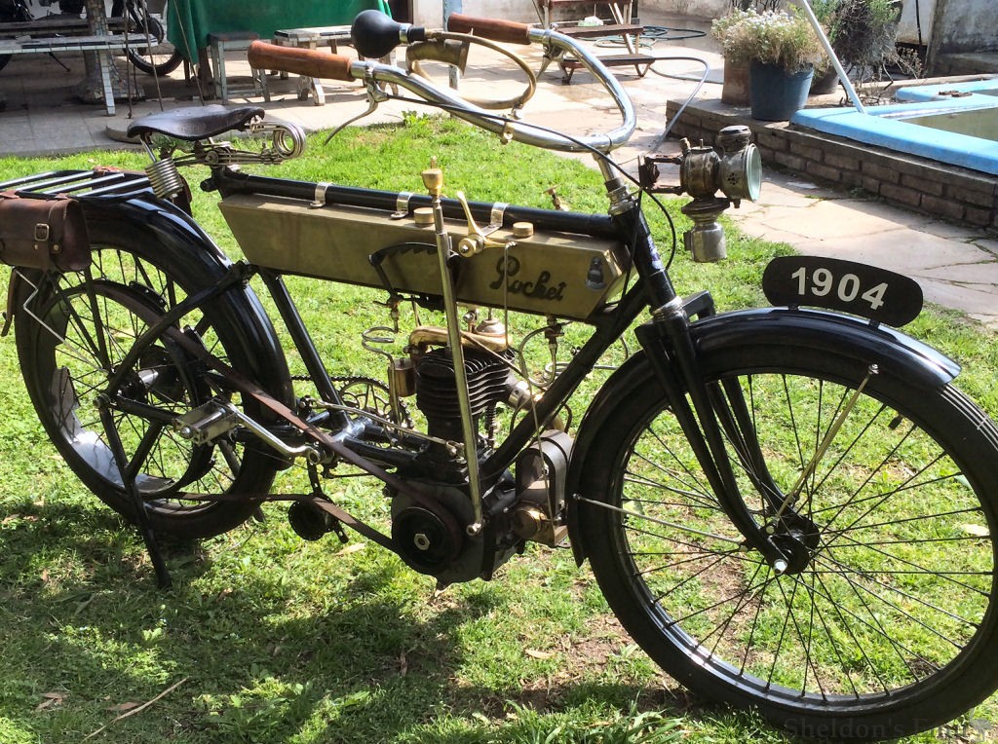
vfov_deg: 48.1
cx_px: 499
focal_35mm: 29
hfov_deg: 61.8
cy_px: 372
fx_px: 835
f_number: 2.2
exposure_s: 1/651
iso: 32
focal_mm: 4.15
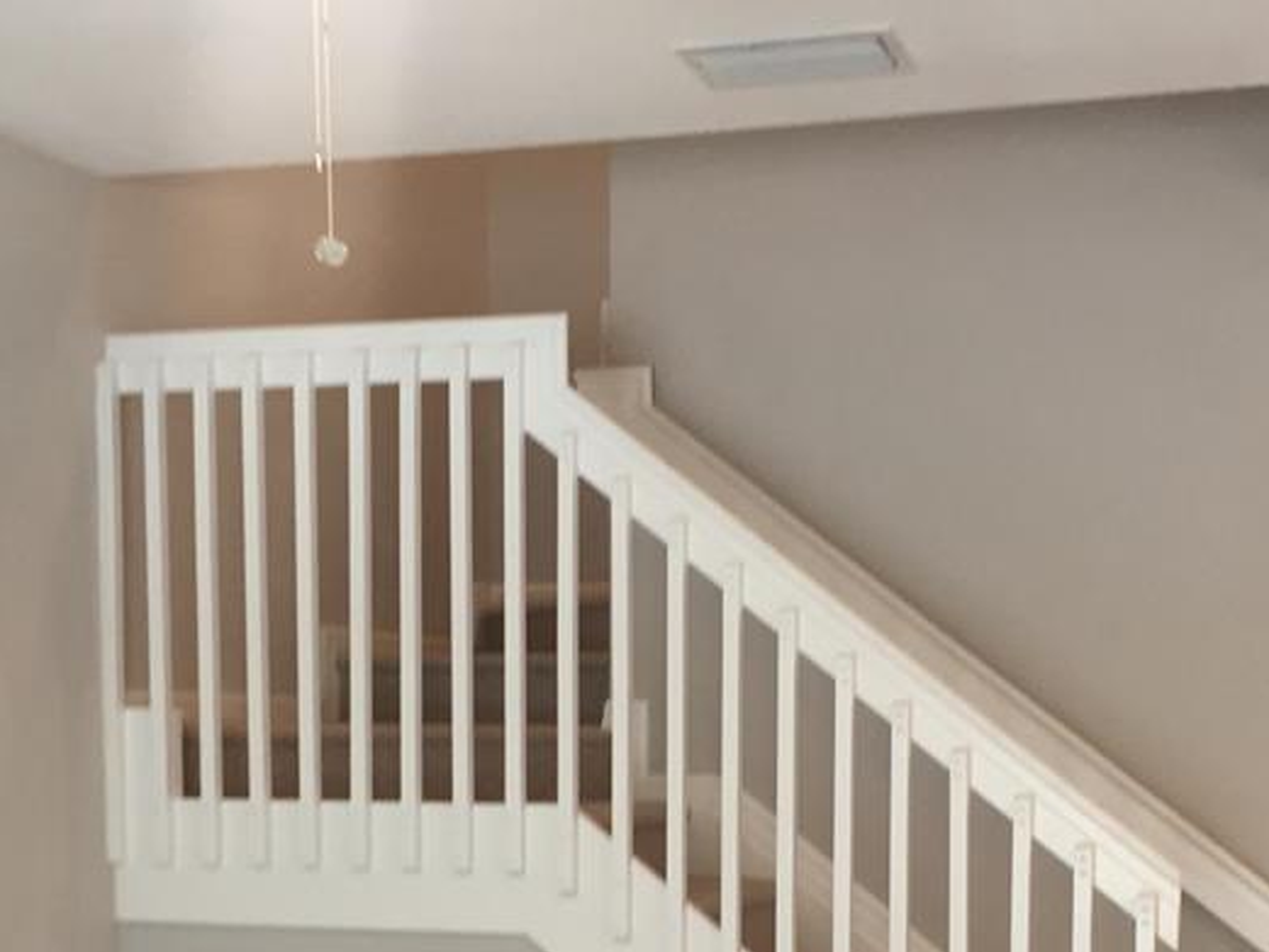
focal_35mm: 57
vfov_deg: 24.8
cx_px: 733
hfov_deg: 33.7
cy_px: 894
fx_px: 2090
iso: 80
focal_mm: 4.15
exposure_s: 1/33
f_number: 2.2
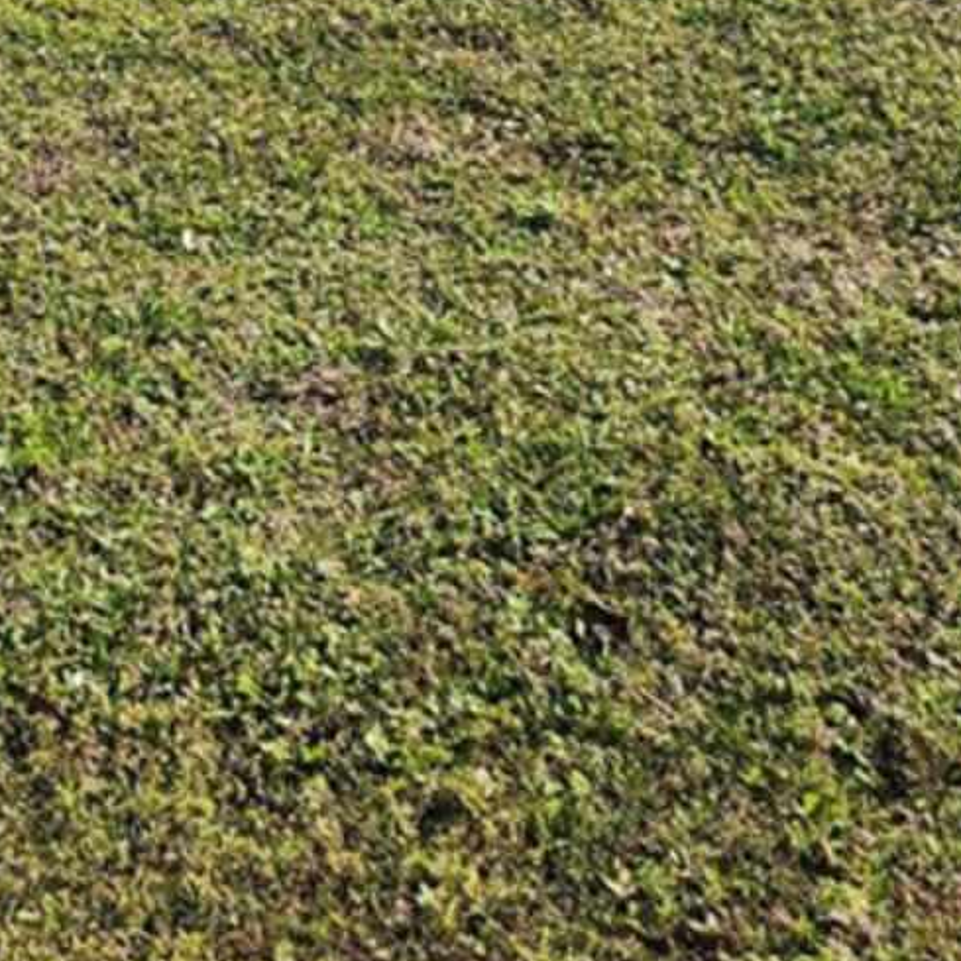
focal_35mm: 74
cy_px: -269
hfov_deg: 23.1
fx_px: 2324
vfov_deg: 21.3
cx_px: 234
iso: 50
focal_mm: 5
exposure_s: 1/3474
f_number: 1.8
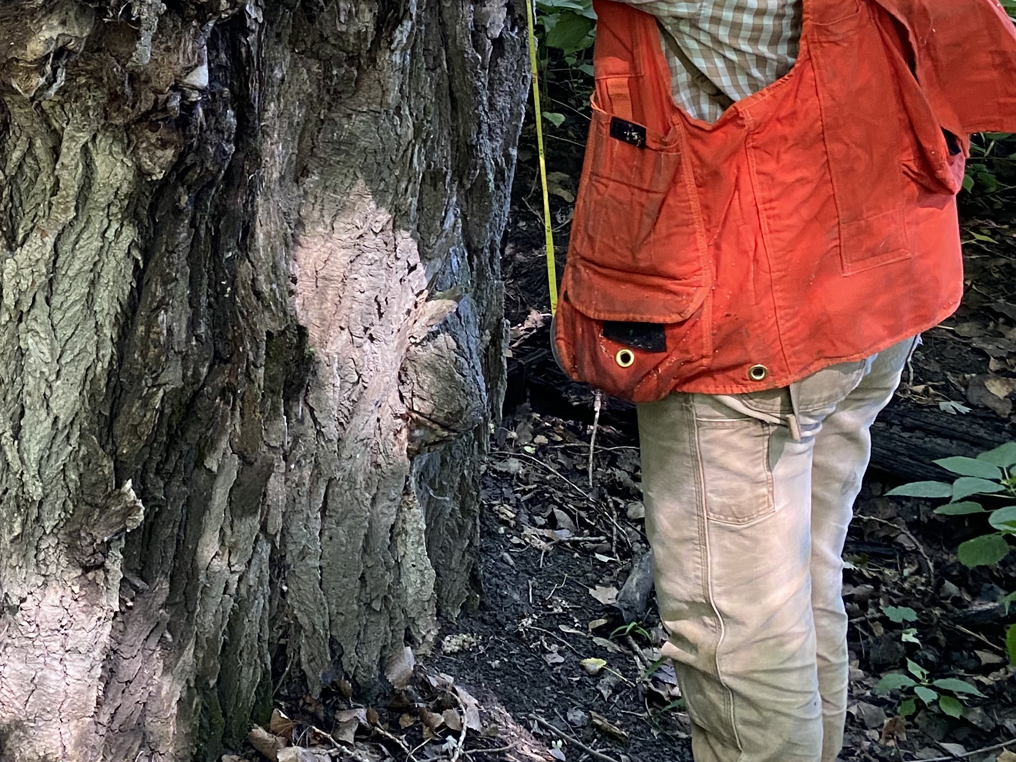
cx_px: -27
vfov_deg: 23.7
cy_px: -18
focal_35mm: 59
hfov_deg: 30.2
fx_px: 1732
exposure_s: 1/60
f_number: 1.8
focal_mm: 4.25
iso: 160
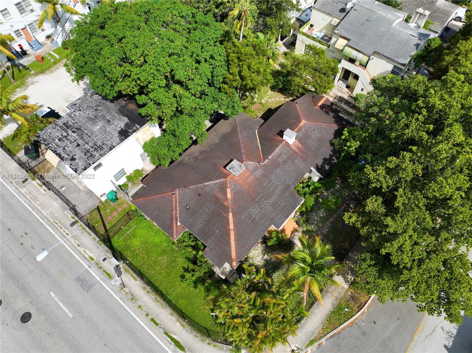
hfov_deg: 71.6
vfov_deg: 56.8
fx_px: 327
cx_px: 236
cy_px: 176
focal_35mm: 24
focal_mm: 12.29
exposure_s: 1/3200
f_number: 2.8
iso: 130
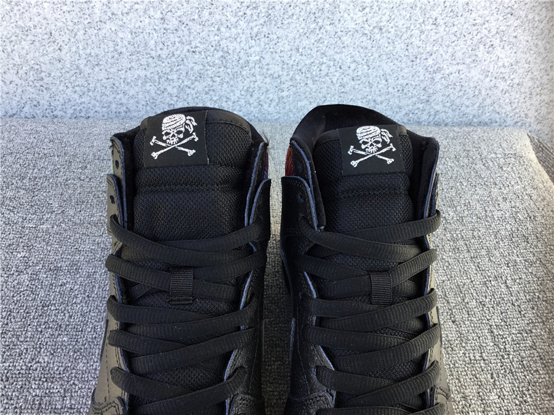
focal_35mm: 31
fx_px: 496
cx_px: 277
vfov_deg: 45.4
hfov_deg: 58.4
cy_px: 208
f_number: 2.4
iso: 32
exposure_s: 1/100
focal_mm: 3.3
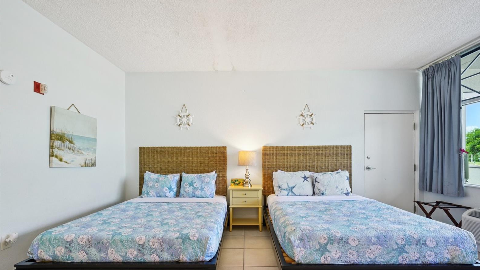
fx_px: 216
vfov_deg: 63.6
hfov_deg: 95.9
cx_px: 242
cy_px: 155
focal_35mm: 17
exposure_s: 1/20
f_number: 8
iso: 400
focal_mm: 16
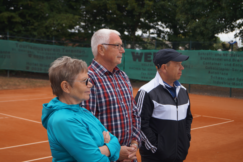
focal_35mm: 60
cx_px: 122
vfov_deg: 22.6
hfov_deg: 33.4
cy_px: 81
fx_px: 405
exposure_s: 1/160
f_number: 5.6
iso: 160
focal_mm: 40
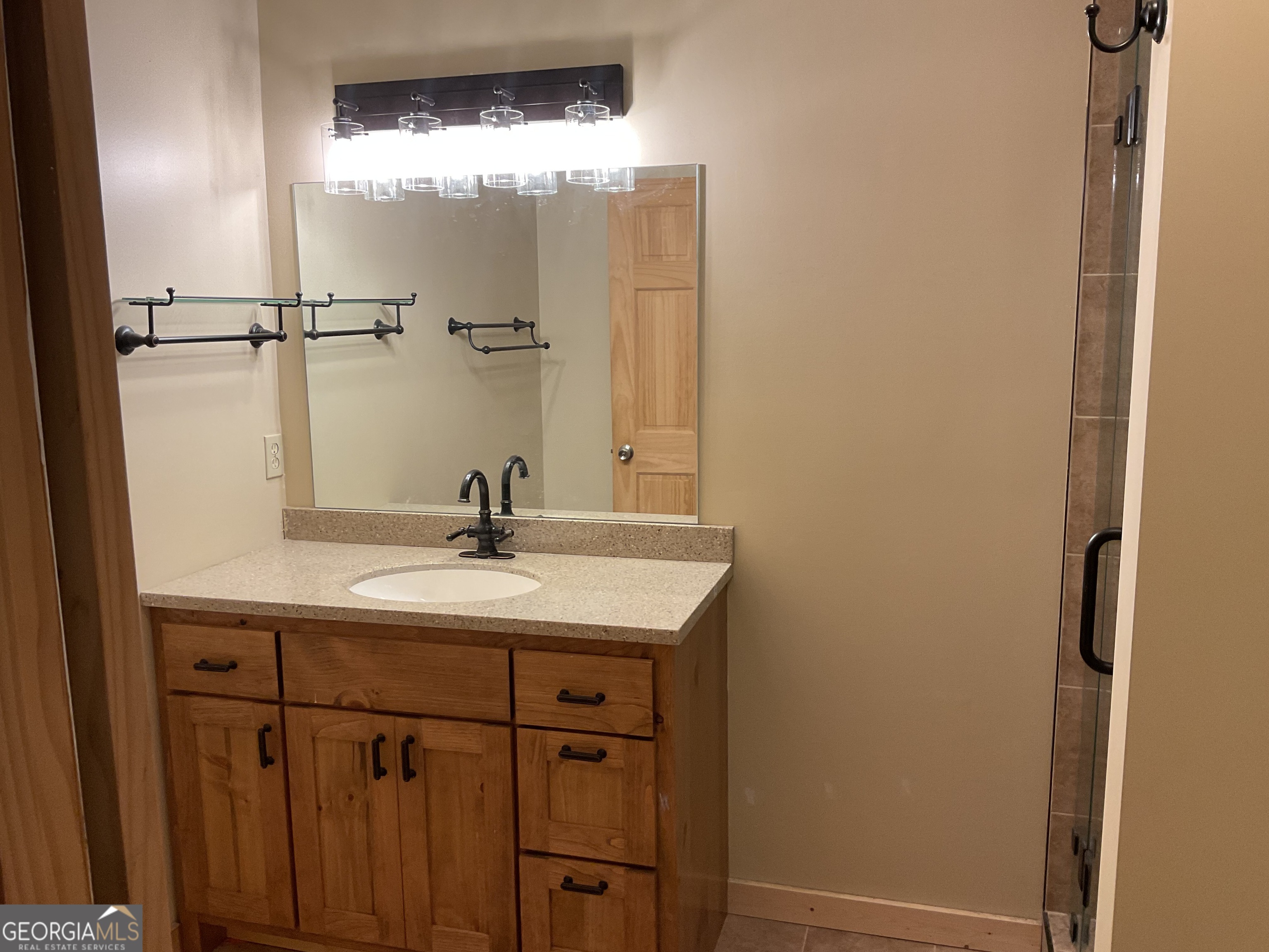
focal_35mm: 29
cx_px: 634
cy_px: 476
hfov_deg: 61.7
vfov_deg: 48.2
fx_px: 1063
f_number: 1.8
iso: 64
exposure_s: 1/60
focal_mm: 3
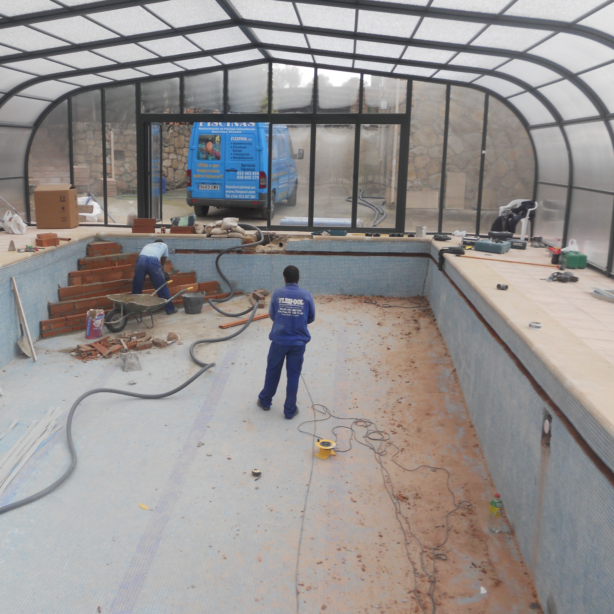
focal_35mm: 38
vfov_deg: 43.9
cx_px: 225
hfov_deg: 43.5
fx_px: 763
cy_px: 307
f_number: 3.5
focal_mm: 5.8
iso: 80
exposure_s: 1/50
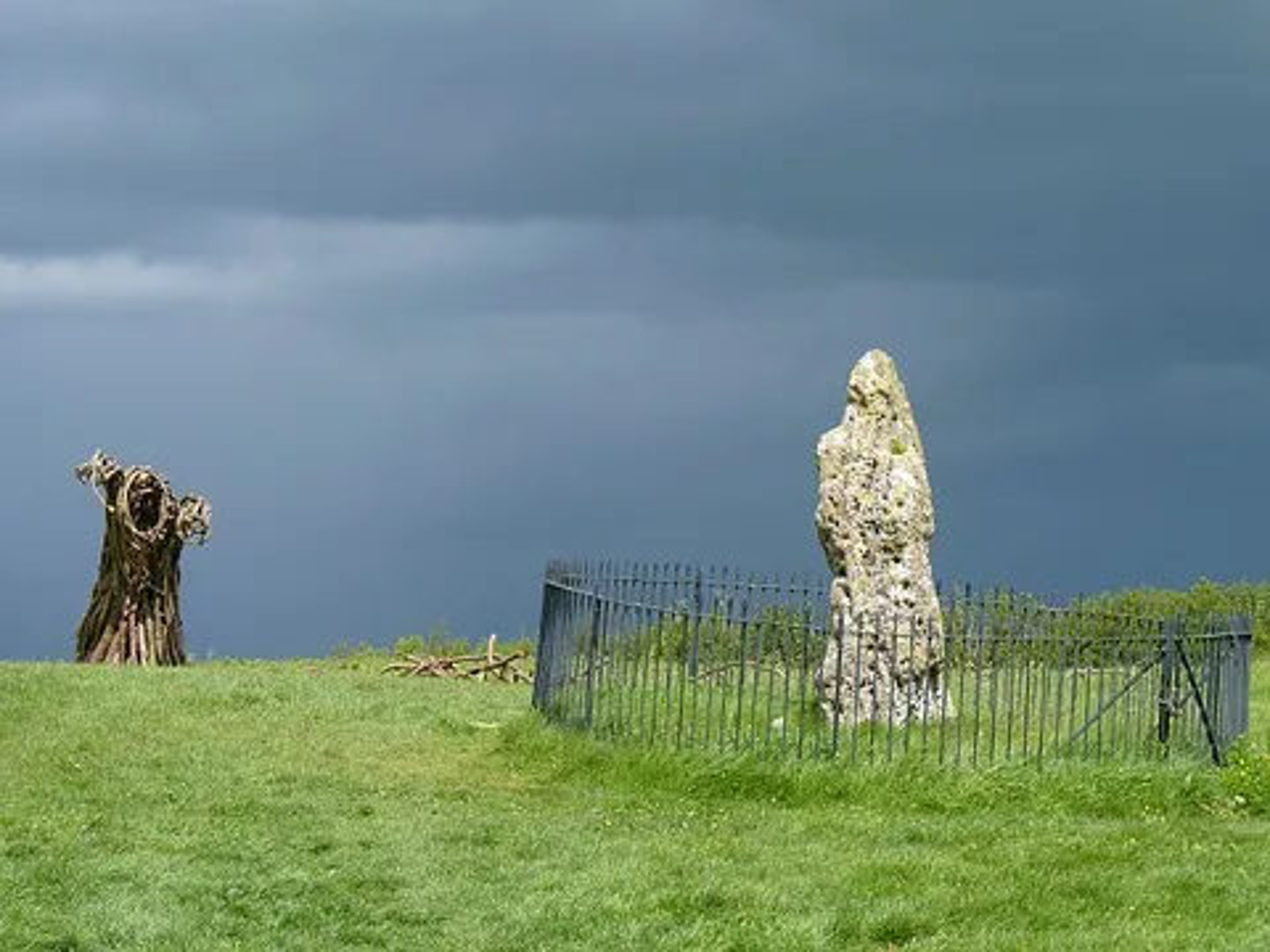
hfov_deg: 14.3
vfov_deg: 10.7
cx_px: 635
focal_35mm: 138
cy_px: 476
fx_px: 5063
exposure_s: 1/320
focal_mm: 24.5
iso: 100
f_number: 5.6
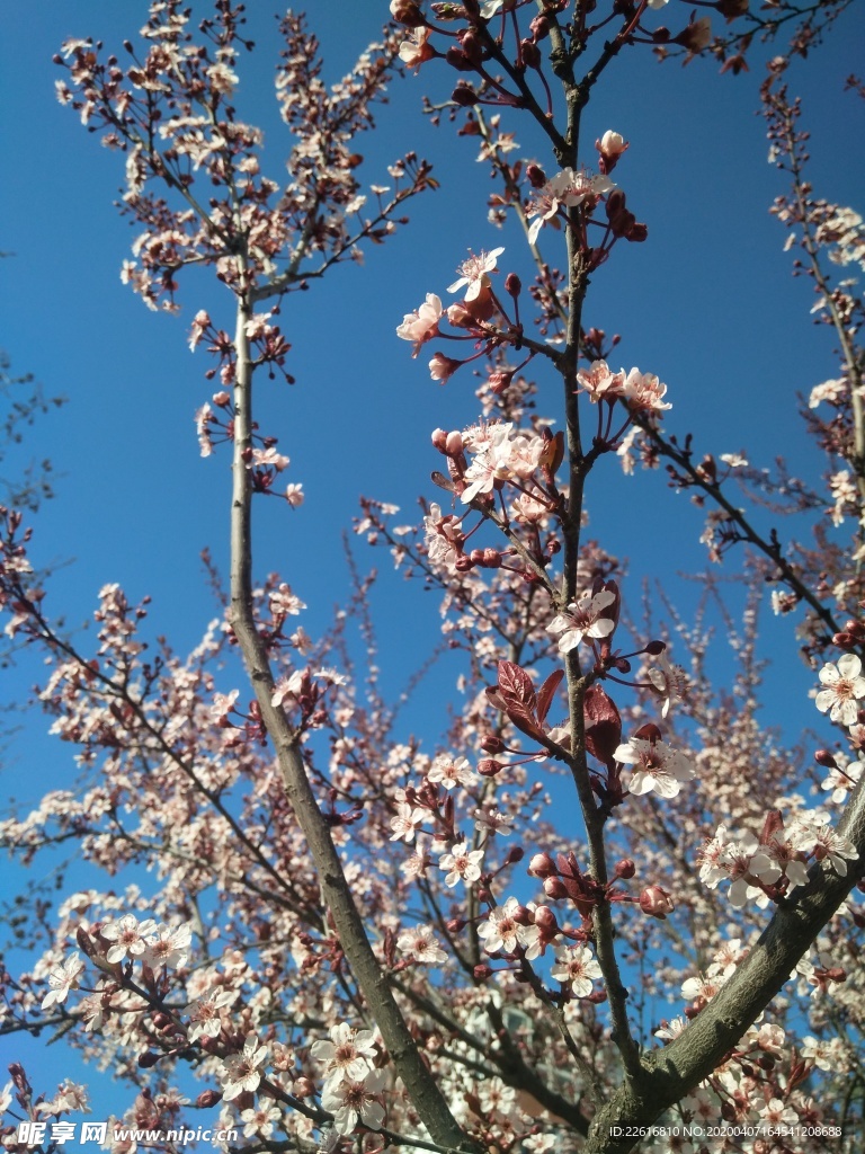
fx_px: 700
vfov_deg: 79.0
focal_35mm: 21
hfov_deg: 63.4
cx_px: 432
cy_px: 577
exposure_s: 1/1096
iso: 50
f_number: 2.2
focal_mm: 3.66
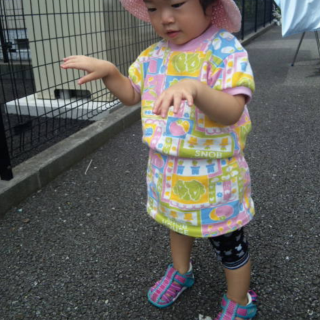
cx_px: 162
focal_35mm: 35
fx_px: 366
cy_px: 148
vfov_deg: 47.2
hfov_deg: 47.2
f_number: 2.8
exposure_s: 1/375
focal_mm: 4.82
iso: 100
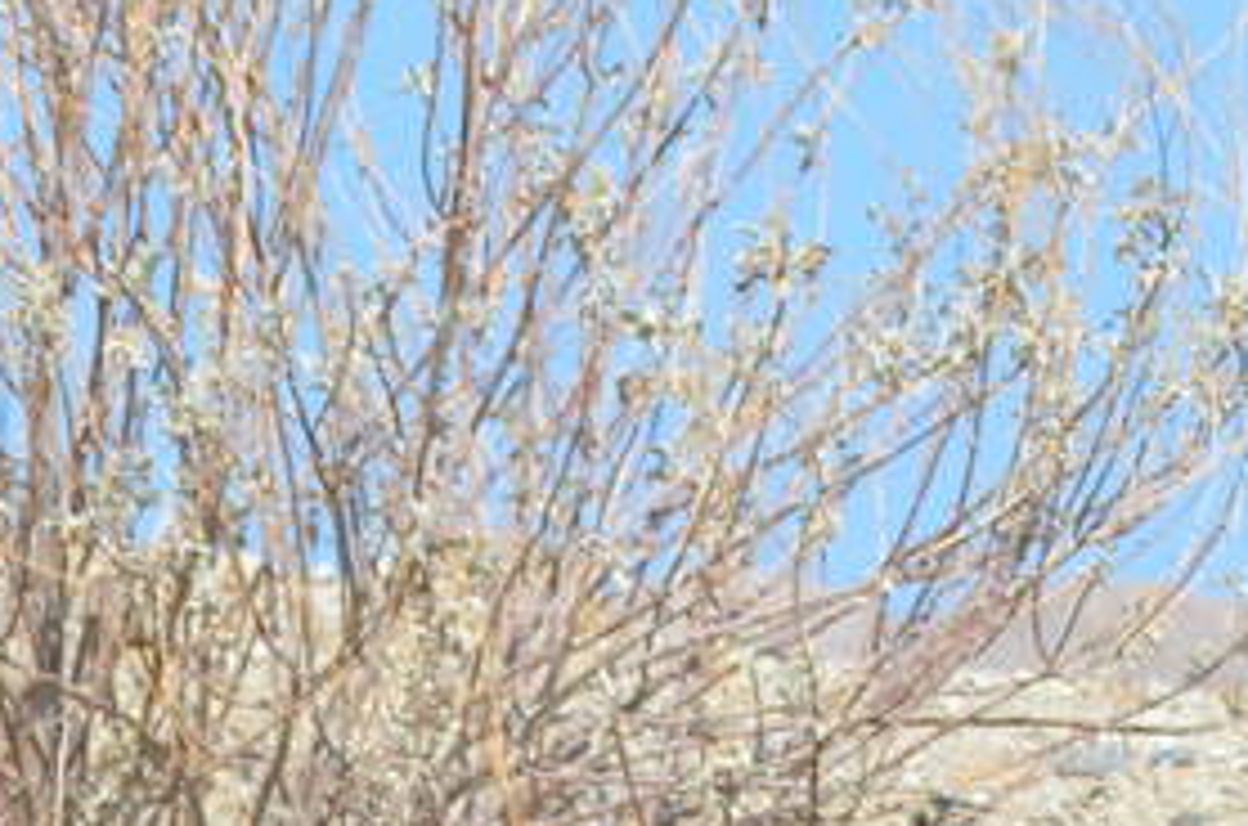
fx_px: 13143
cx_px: 2195
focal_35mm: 380
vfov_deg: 3.6
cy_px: -902
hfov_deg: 5.4
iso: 110
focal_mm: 44
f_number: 8
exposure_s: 1/250
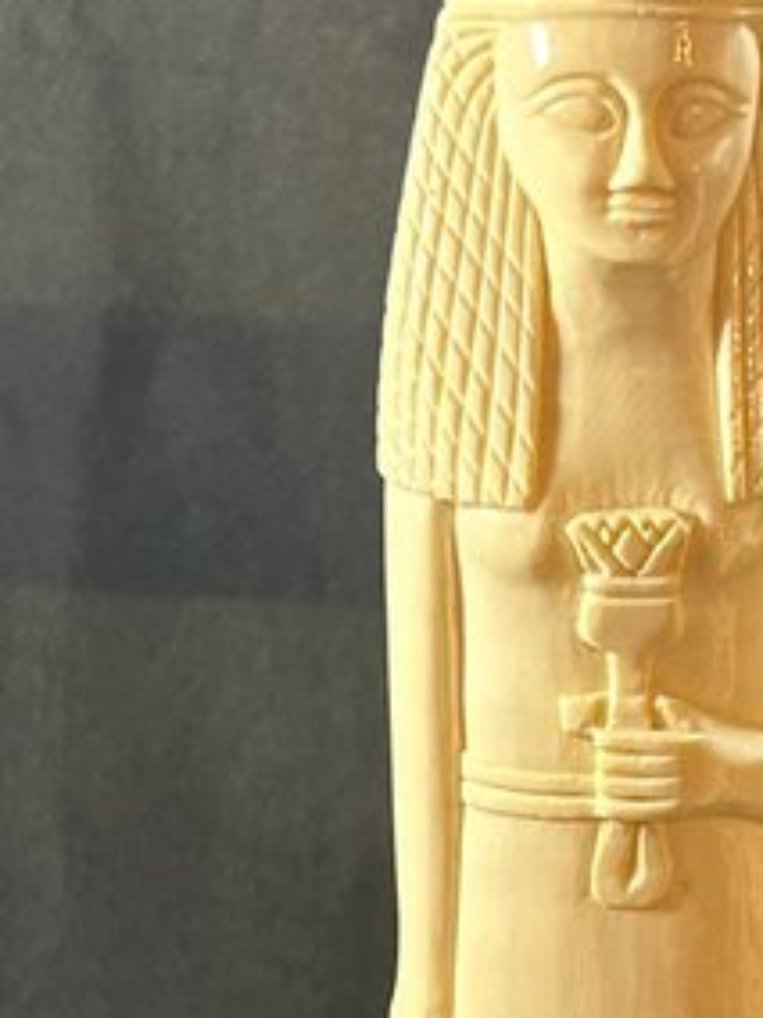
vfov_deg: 18.7
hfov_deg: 14.1
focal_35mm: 104
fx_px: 3056
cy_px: 833
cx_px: 636
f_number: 1.5
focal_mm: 5.7
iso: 250
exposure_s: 1/60
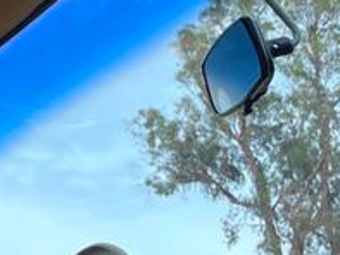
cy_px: -136
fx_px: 1327
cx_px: -392
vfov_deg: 10.6
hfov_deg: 12.4
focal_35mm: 135
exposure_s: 1/2020
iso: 32
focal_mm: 4.2
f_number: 1.6
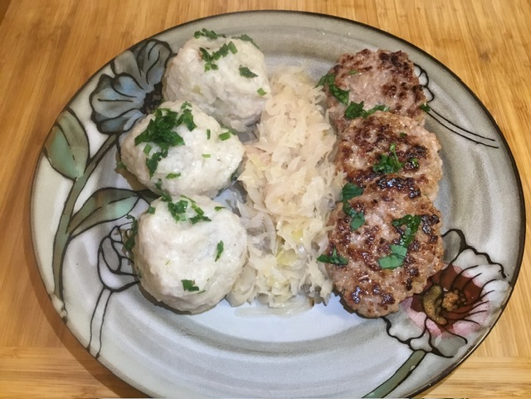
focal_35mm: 31
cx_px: 266
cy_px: 200
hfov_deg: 58.4
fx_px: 476
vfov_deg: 45.4
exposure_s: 1/30
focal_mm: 3.3
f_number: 2.4
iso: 200
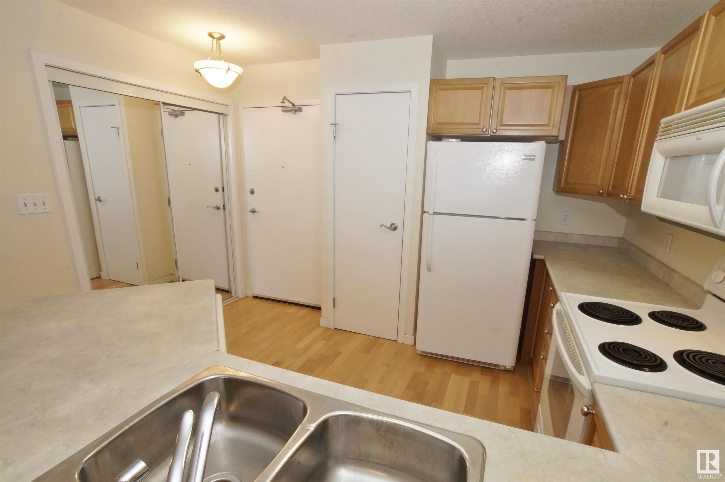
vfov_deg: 72.0
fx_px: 332
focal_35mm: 16
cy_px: 241
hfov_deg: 95.0
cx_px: 362
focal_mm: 11
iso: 800
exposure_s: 1/8
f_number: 18
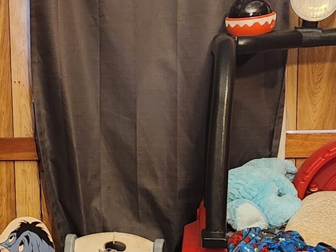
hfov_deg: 19.0
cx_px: 19
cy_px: 202
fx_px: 980
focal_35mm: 101
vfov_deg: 14.6
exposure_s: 1/40
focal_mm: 5.4
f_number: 1.8
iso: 500
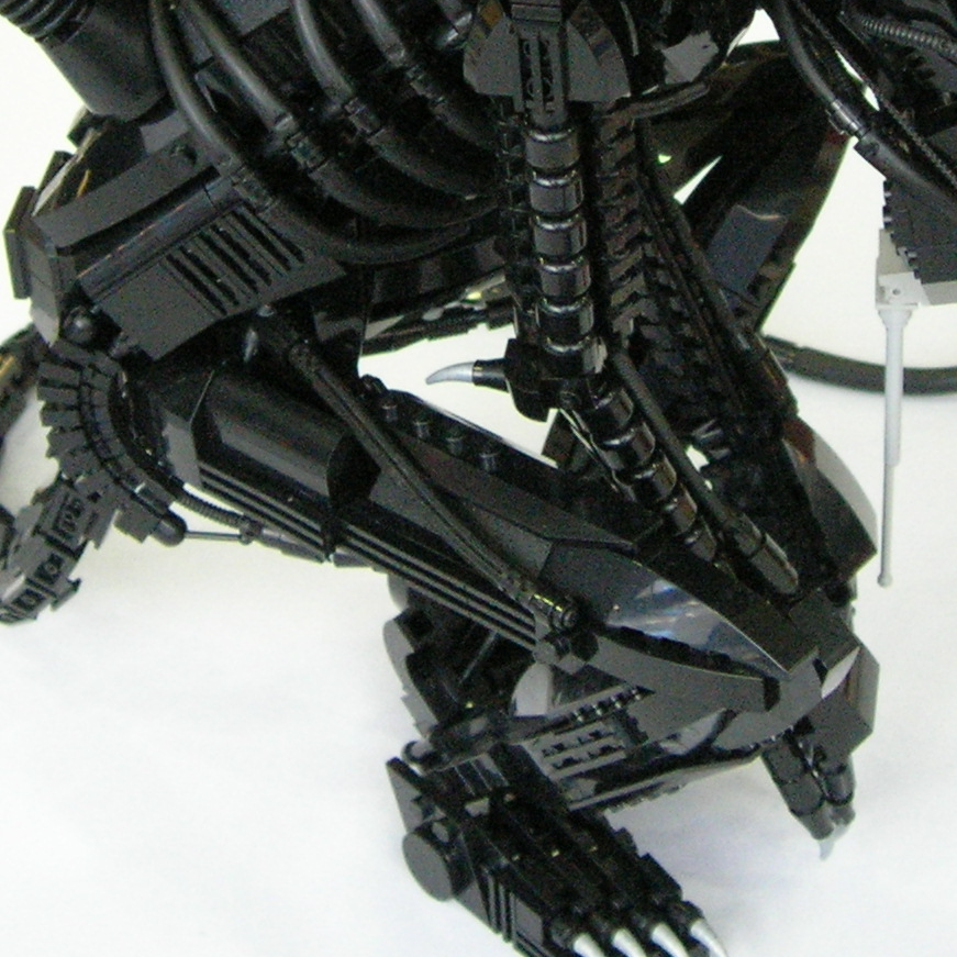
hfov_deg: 17.4
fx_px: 3128
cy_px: 77
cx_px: 510
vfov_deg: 17.1
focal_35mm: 100
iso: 400
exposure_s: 1/69.8
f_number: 2.8
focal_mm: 7.8
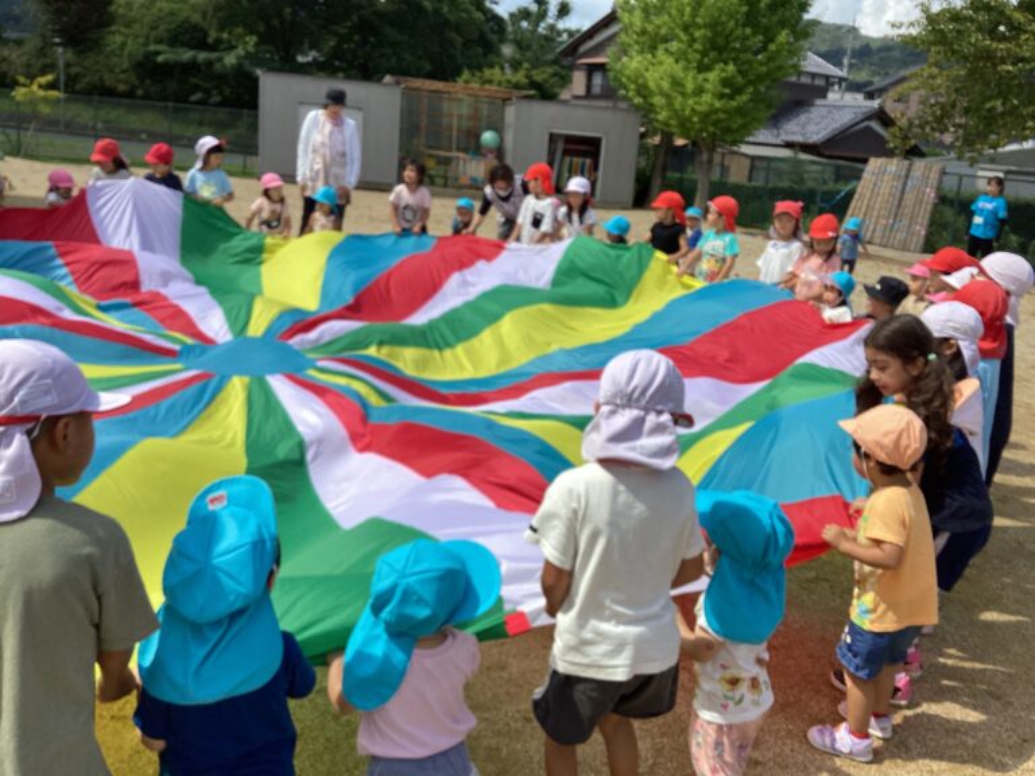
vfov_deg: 45.4
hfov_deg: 58.4
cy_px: 388
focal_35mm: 31
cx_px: 518
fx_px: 927
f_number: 2.4
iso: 25
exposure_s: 1/1481
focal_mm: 3.3
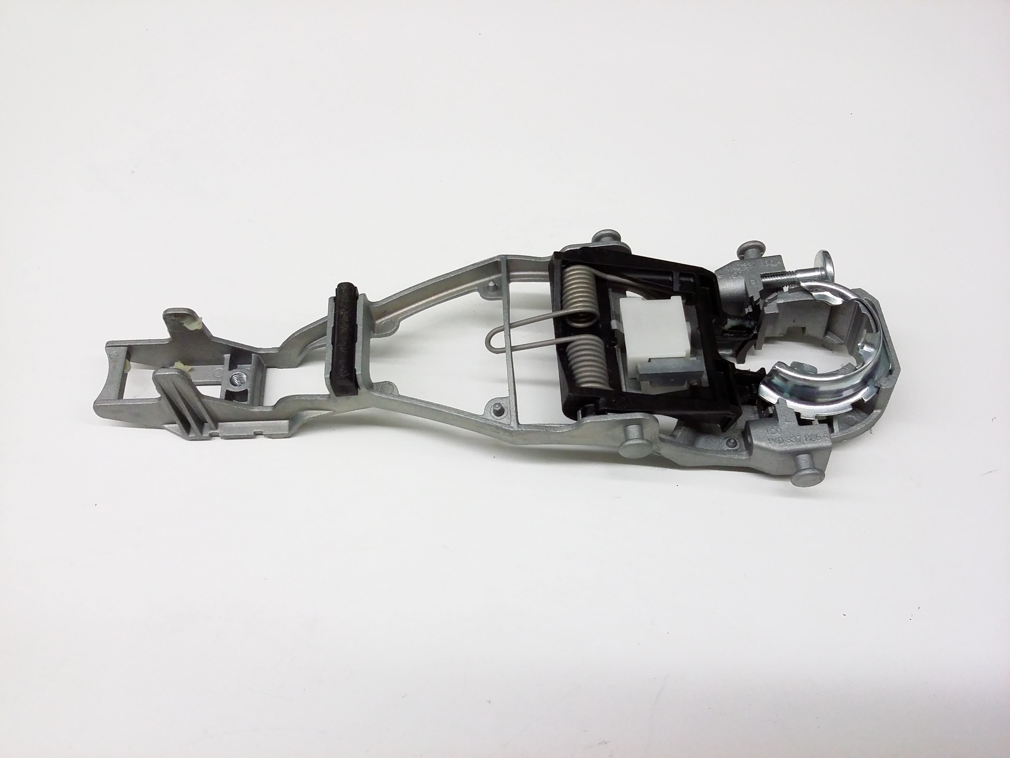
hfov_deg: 56.8
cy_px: 379
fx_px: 934
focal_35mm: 32
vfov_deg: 44.2
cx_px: 505
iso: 160
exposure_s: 1/17
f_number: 2.4
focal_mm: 3.4
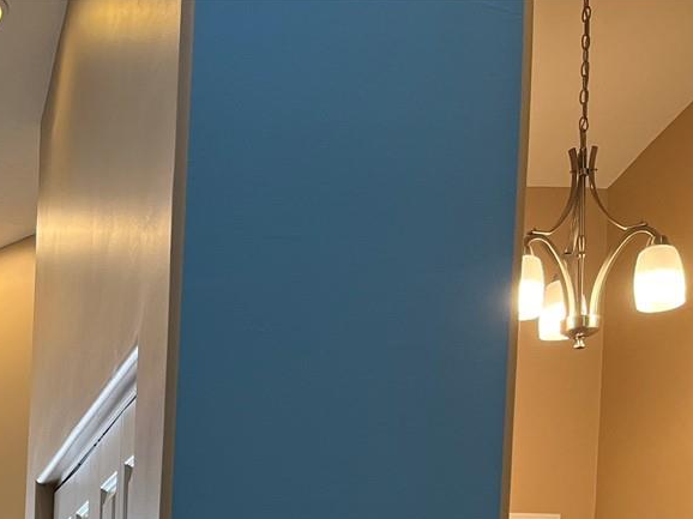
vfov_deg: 18.7
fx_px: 1441
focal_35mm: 72
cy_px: 714
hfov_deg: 24.4
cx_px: -150
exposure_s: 1/120
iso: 125
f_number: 1.6
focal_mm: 5.1
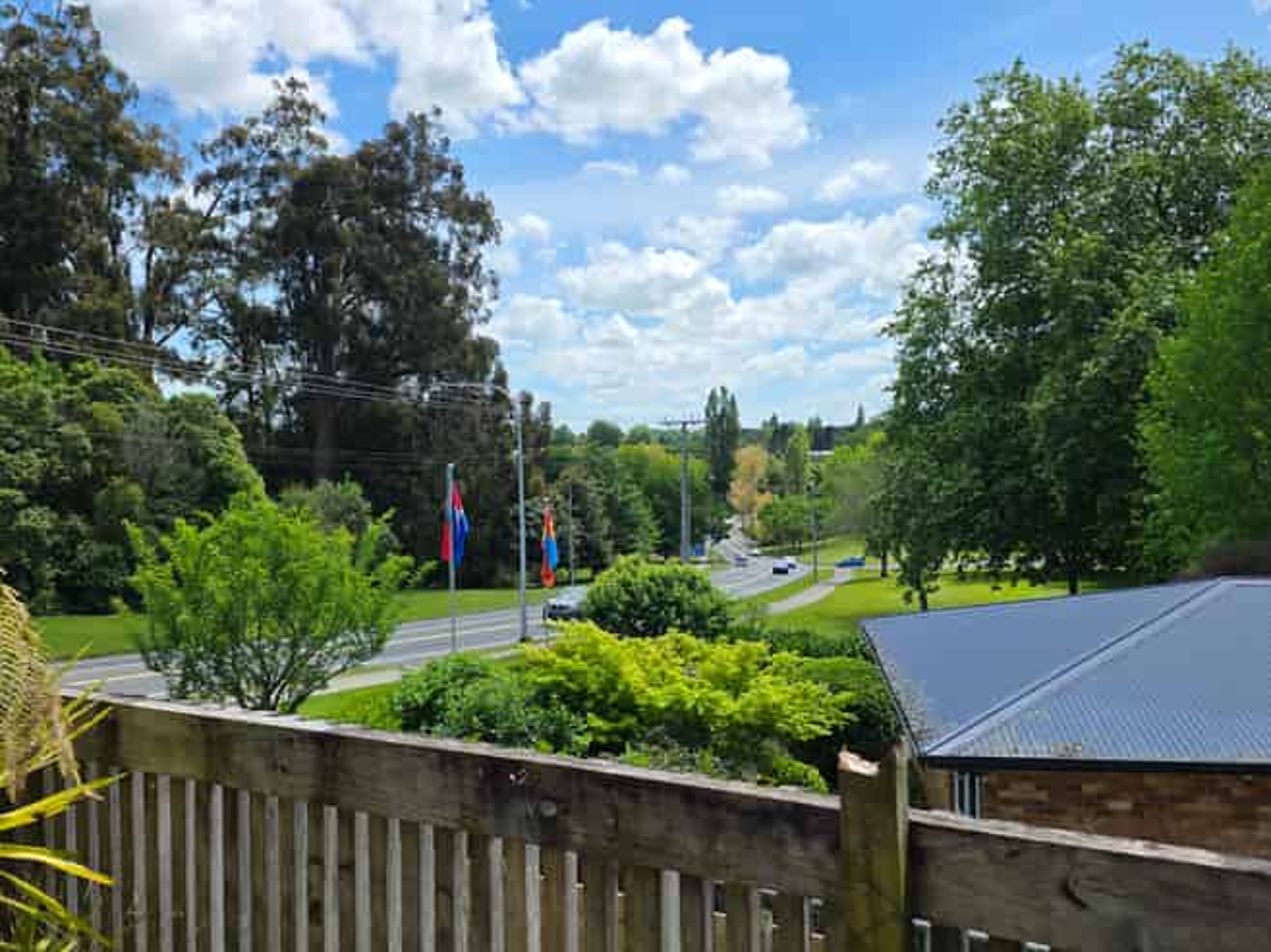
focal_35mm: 23
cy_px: 476
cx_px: 636
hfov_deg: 73.9
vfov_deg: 58.8
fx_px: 844
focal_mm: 6.25
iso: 80
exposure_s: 1/6150
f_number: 1.7
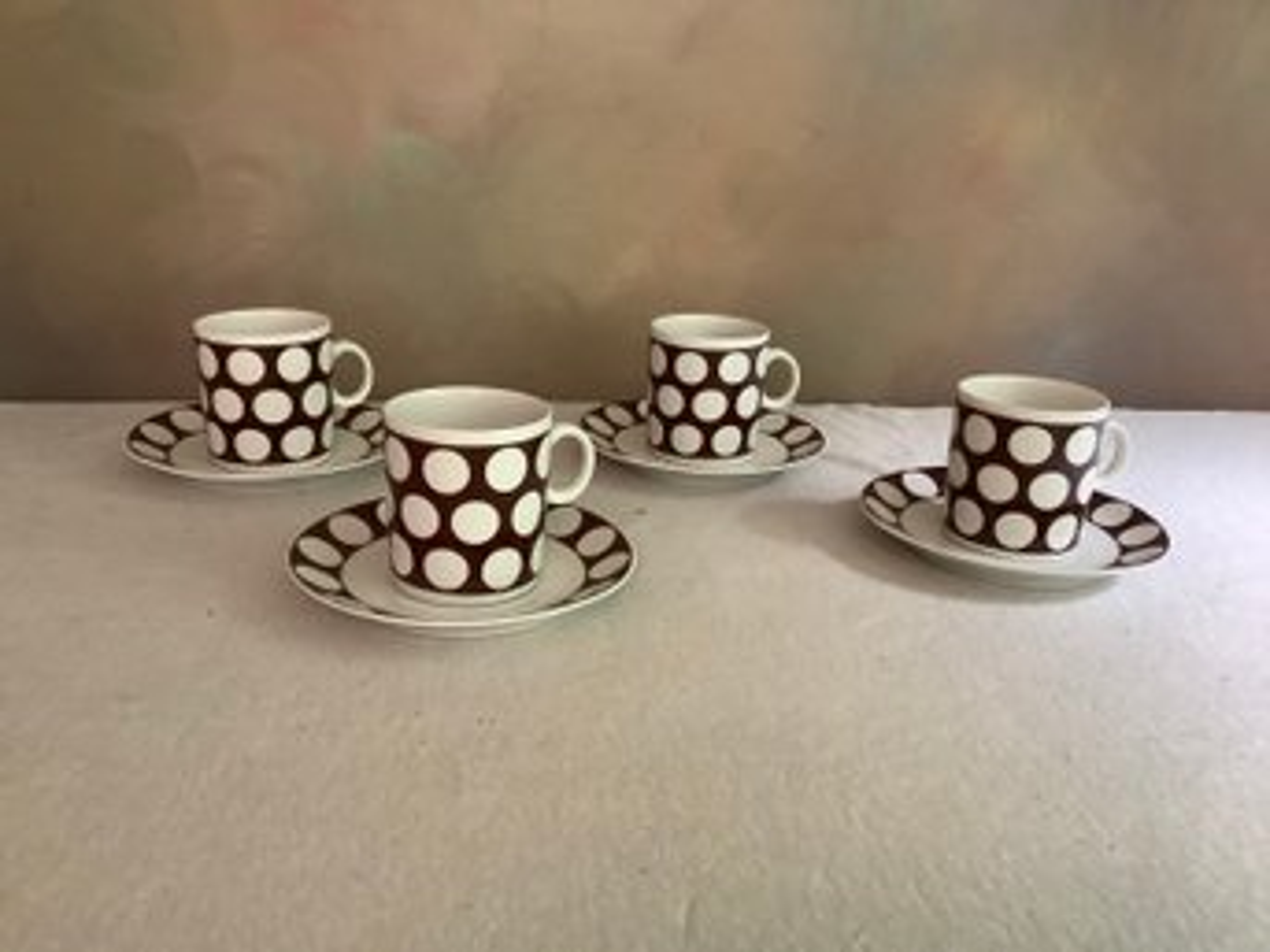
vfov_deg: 45.4
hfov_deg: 58.4
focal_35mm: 31
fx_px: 1137
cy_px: 476
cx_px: 635
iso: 320
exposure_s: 1/50
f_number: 2.4
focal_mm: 3.3
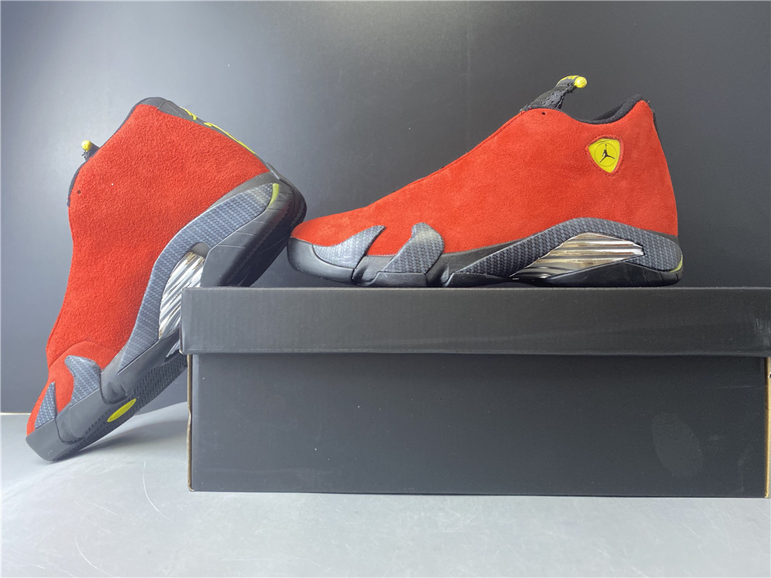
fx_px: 579
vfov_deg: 53.1
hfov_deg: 67.3
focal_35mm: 26
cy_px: 289
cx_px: 386
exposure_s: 1/50
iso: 250
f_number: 1.8
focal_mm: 4.25
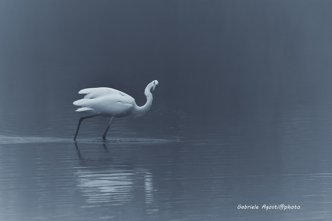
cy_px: 110
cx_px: 166
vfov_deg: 2.3
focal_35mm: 600
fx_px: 5533
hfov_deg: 3.4
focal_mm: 400
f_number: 6.3
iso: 1000
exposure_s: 1/4000
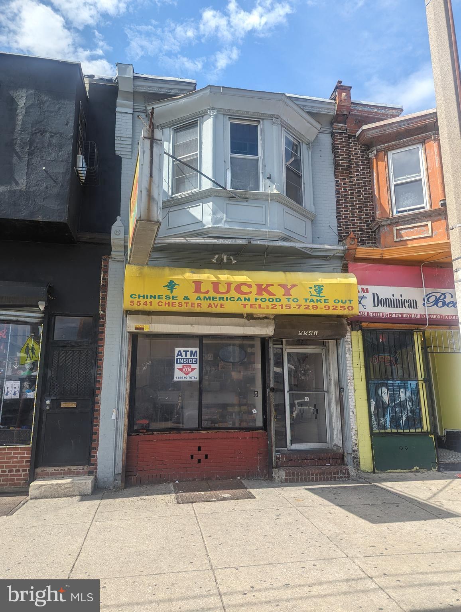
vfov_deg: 71.5
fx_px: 425
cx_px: 230
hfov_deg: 56.9
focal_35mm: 24
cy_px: 306
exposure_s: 1/1742
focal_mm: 6.81
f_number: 1.85
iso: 44
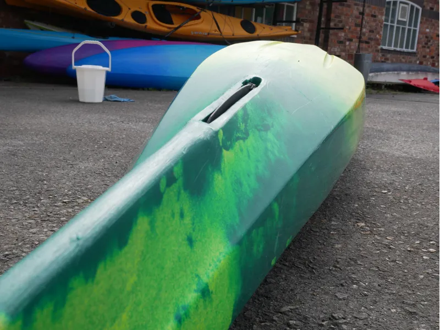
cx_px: 220
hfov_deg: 46.8
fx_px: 508
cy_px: 165
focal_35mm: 40
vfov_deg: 36.0
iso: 200
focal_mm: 20
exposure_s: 1/250
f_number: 8
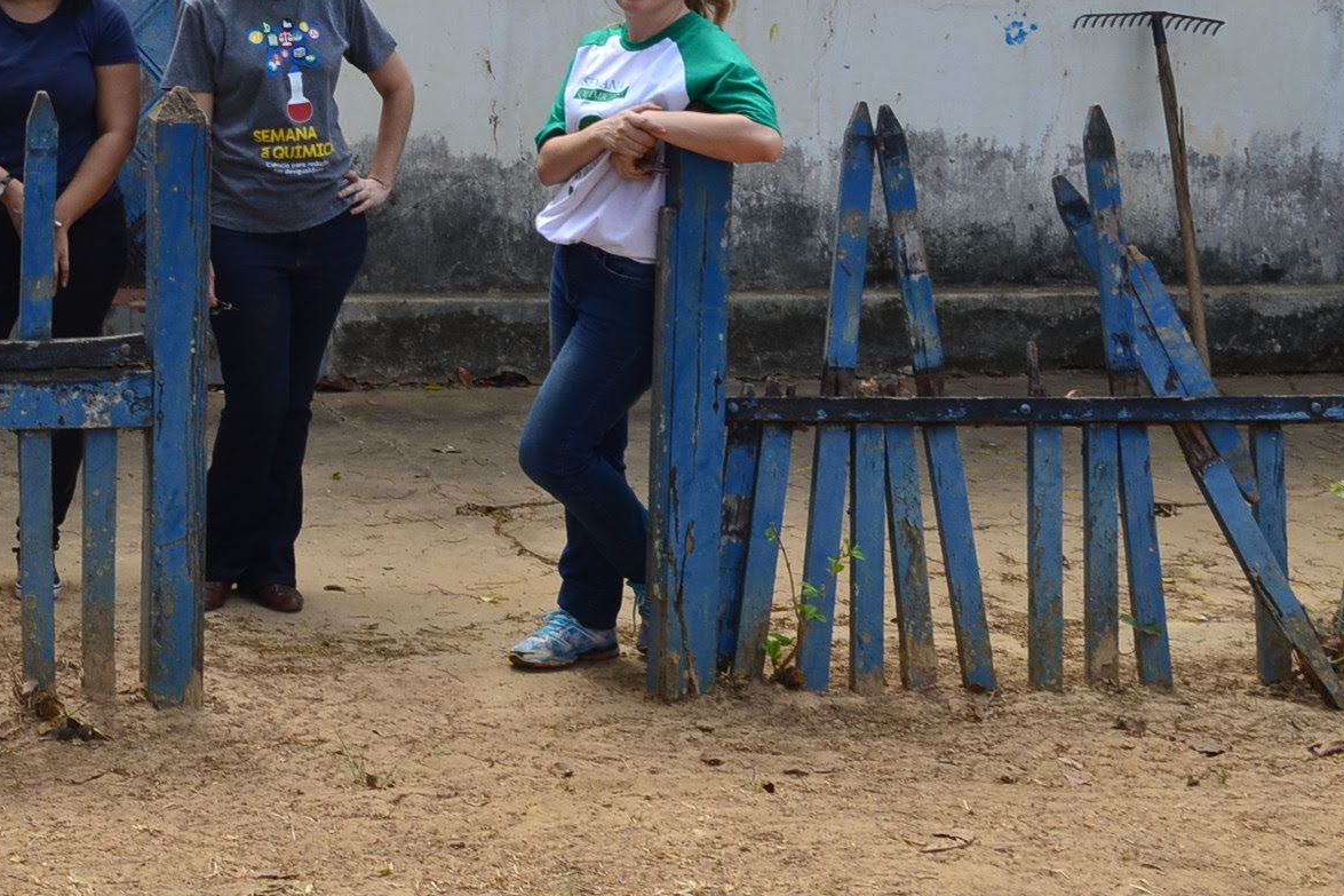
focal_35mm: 103
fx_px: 3844
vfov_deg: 13.2
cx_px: 57
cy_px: 191
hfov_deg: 19.4
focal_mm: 35
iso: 400
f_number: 9
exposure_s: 1/125
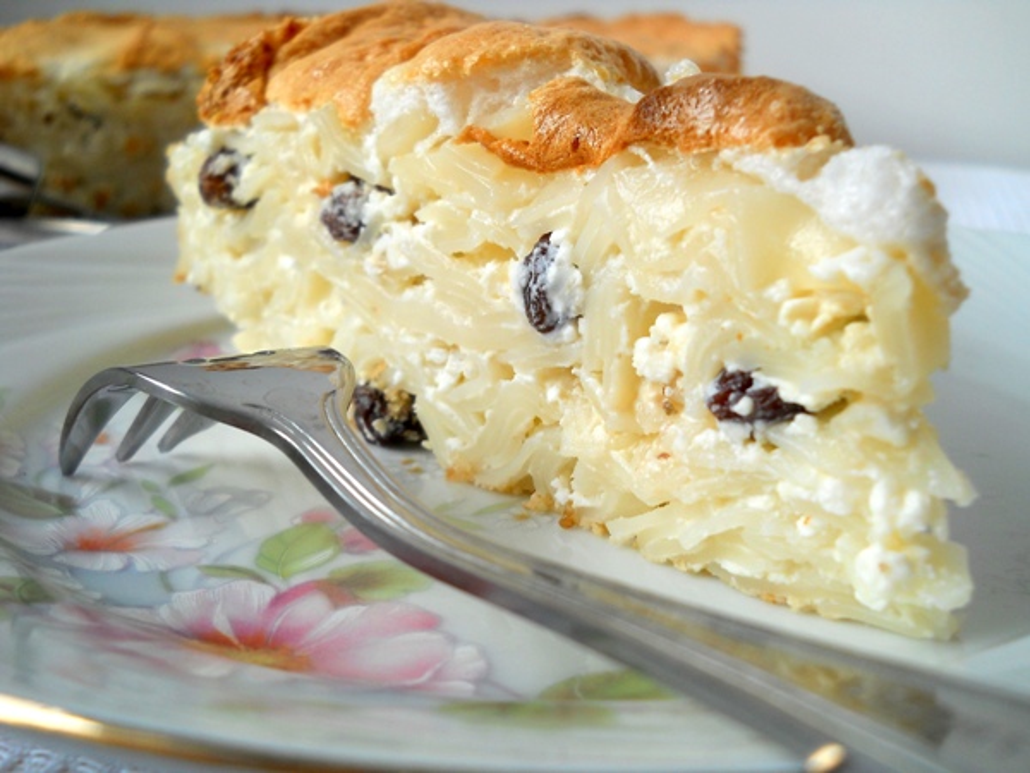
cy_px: 386
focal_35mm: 41
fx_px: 1220
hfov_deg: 45.8
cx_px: 515
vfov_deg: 35.1
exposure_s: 1/160
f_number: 3.1
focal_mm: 6.72
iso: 80
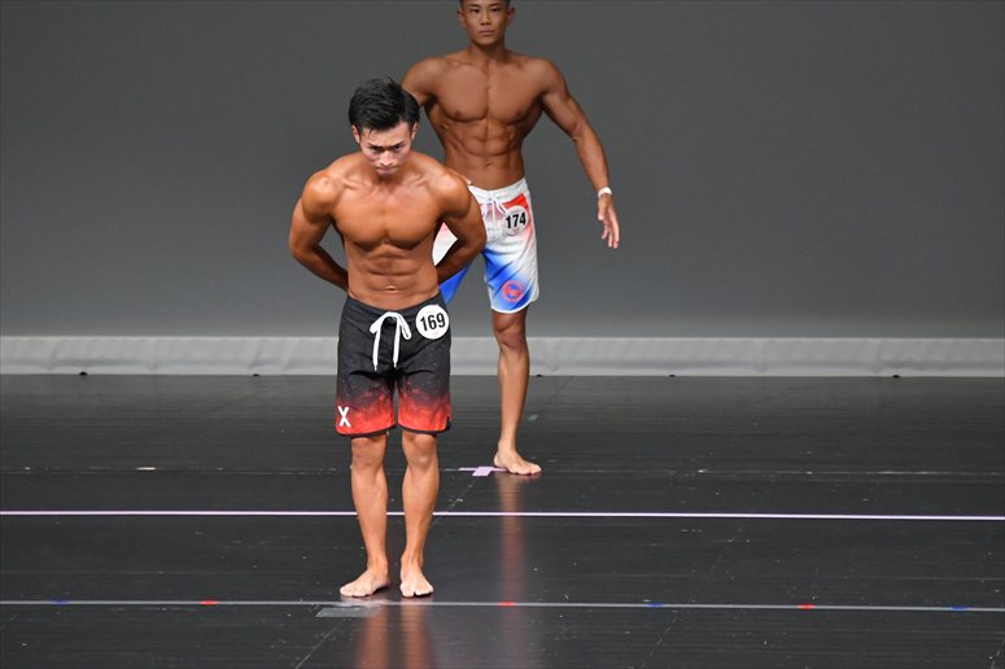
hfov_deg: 5.5
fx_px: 10464
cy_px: 334
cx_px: 502
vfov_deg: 3.7
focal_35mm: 375
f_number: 5.6
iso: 5000
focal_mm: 250
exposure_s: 1/400
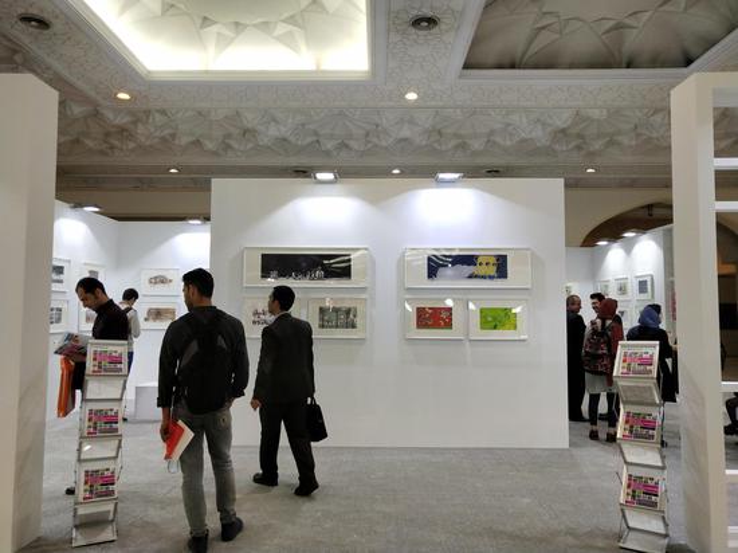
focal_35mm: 30
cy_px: 276
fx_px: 639
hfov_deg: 60.0
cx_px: 369
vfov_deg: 46.8
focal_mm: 3.95
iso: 184
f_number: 1.8
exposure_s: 1/100
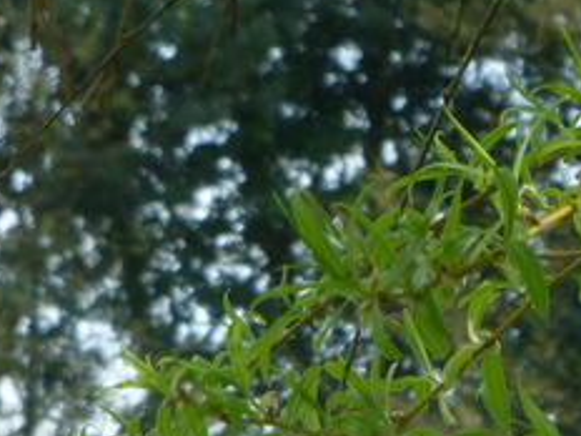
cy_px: 890
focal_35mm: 450
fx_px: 7553
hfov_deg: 4.4
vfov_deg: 3.3
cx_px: 644
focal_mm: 18.2
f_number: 5.3
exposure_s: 1/125
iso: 100
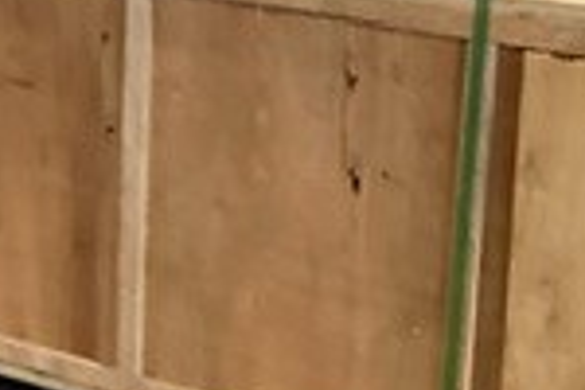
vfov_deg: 9.9
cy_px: 191
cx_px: -261
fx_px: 2242
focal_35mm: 138
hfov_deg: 14.0
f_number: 2.4
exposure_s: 1/50
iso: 320
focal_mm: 3.3
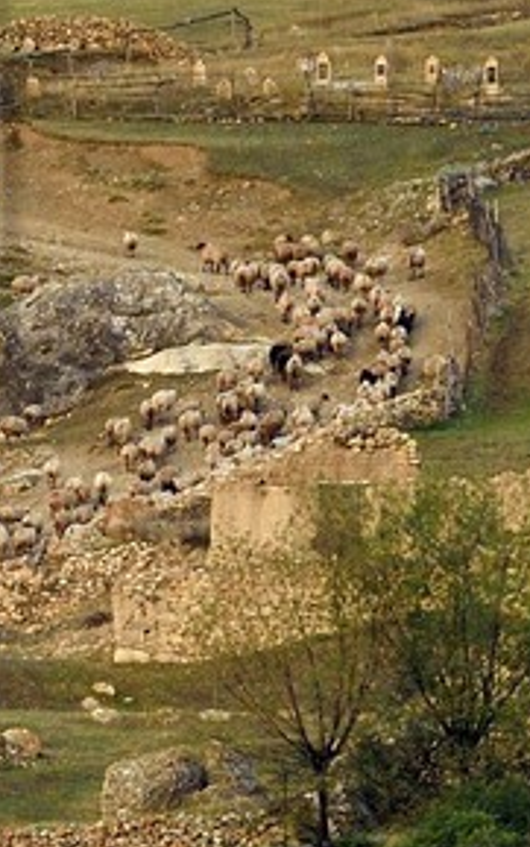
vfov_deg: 2.9
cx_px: -1206
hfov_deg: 1.8
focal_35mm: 733
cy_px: 179
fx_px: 16915
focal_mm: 130
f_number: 8
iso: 800
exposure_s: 1/160
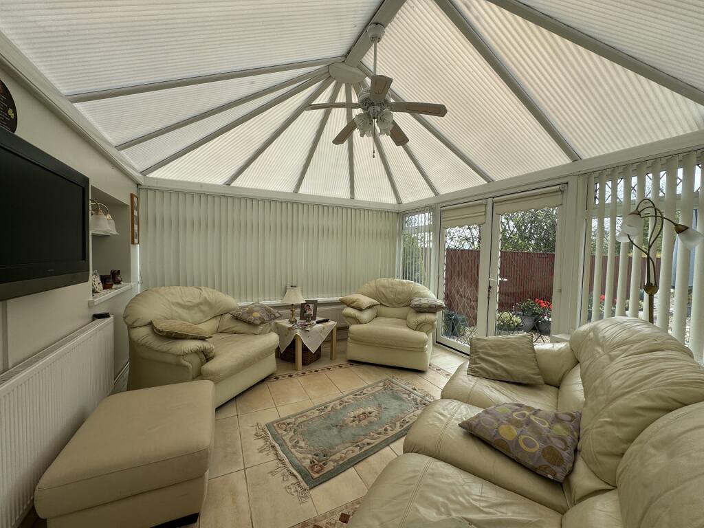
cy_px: 264
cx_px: 352
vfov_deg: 85.7
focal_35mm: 14
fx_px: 285
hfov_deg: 102.1
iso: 40
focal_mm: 2.22
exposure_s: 1/399
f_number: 2.2
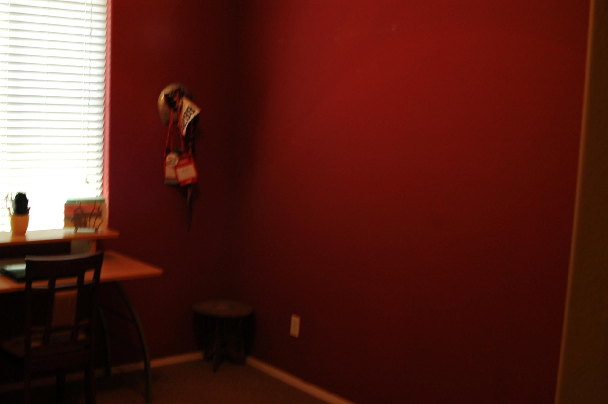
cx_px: 171
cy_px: 193
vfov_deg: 30.5
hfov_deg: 43.4
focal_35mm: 44
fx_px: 742
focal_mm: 20
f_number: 5.6
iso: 200
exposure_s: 1/8
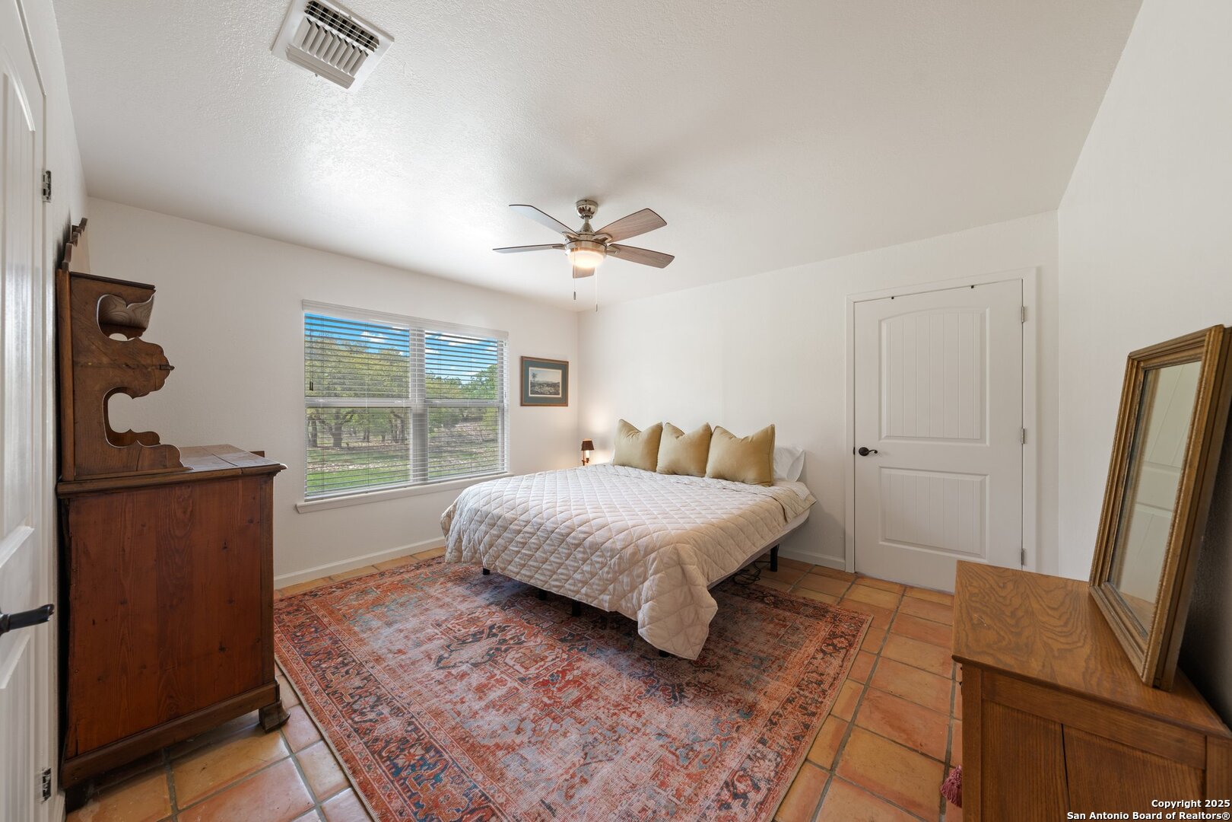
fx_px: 411
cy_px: 411
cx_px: 616
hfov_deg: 112.6
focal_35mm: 12
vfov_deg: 90.0
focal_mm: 12
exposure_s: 1/1.25
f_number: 8
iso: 100
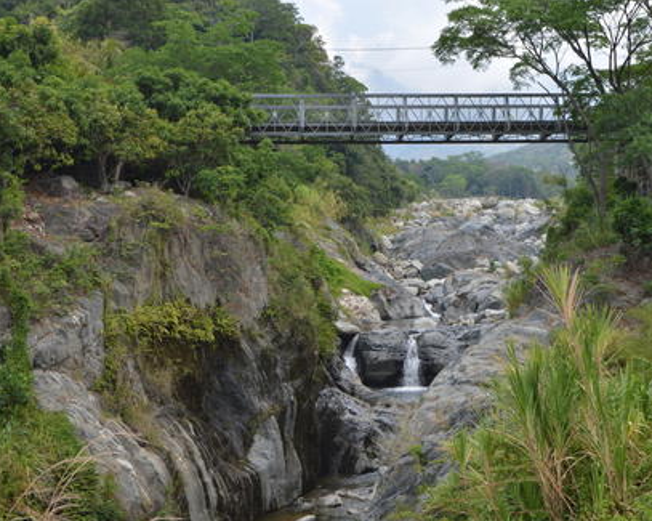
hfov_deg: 35.0
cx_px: 360
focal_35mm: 54
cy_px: 265
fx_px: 1033
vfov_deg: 28.3
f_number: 8
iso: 100
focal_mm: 31
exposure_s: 1/125
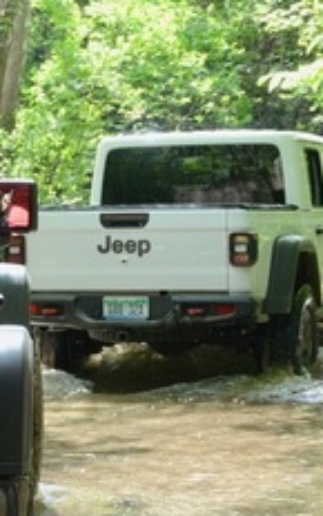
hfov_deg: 9.5
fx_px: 1930
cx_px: 49
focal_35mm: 137
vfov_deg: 15.3
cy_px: 244
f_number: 7.1
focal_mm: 52
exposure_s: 1/160
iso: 800
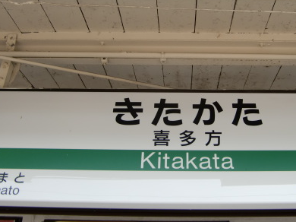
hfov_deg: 41.0
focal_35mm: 46
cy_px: 94
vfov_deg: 31.4
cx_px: 184
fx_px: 393
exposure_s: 1/125
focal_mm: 4.9
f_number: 2.6
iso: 64
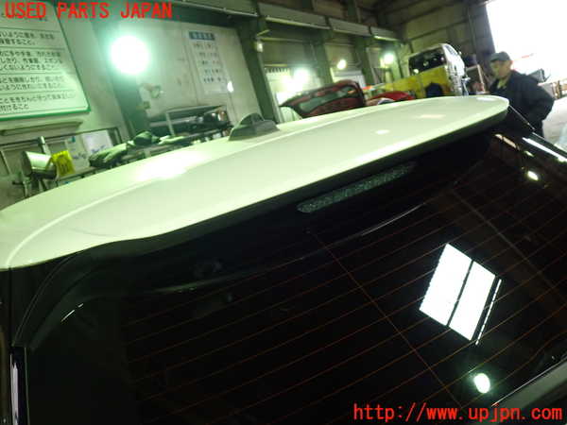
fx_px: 491
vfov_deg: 46.8
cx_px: 284
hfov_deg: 60.0
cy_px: 212
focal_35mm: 30
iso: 320
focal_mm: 5.4
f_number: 2.3
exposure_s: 1/30
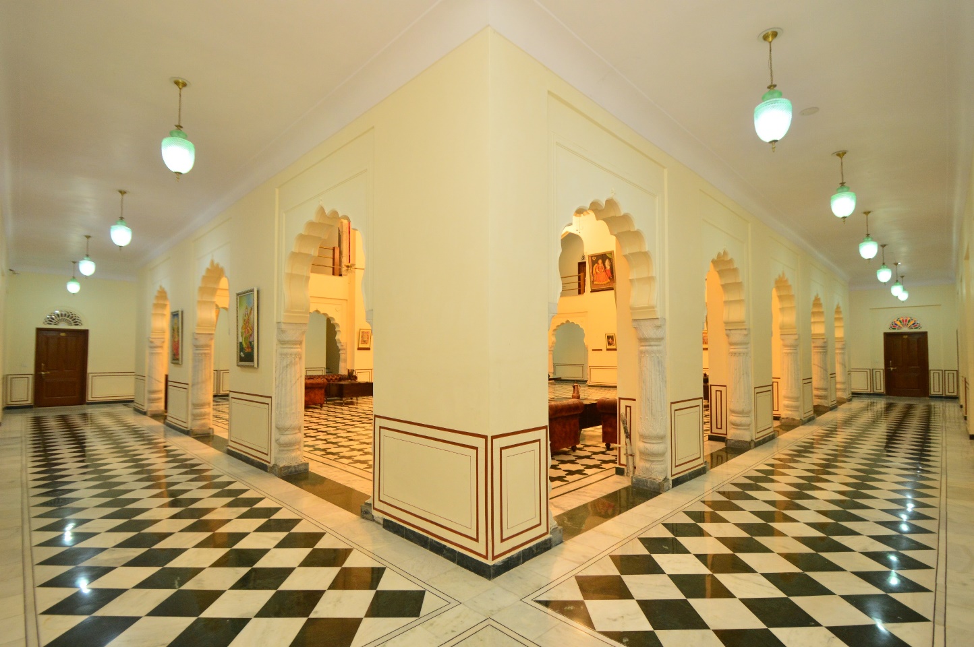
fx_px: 446
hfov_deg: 95.0
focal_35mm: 16
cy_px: 324
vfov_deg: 72.0
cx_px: 487
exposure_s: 1/60
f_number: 3.8
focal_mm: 11
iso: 800
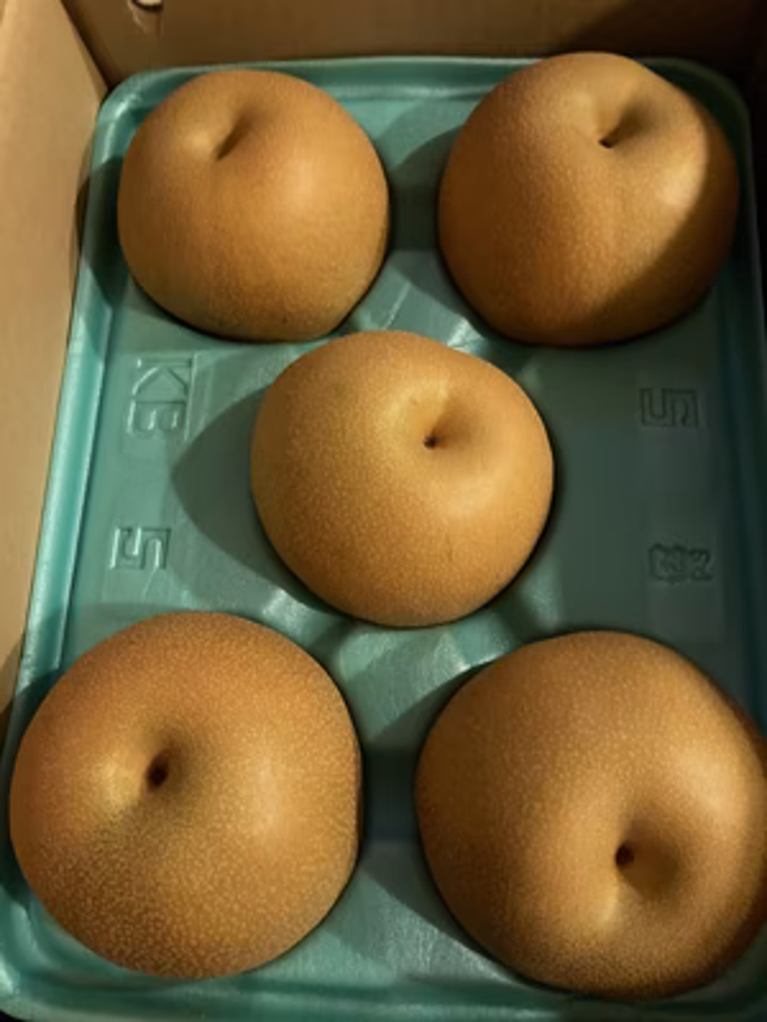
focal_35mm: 28
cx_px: 384
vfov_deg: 63.4
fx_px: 827
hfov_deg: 49.7
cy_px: 511
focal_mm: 3.99
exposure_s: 1/22
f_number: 1.8
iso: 640
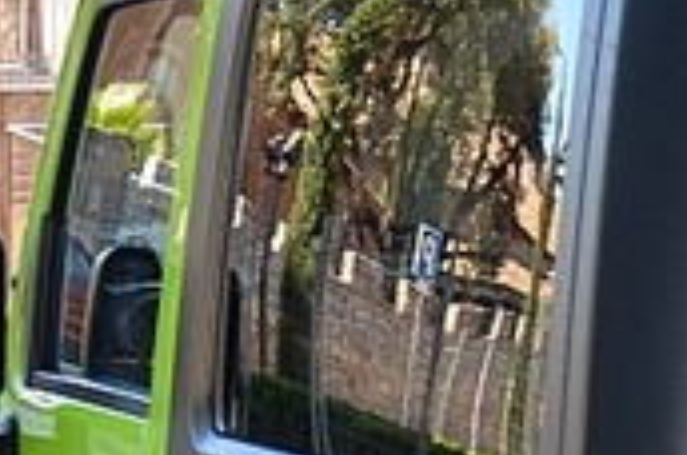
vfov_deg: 5.5
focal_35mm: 245
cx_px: 1210
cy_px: 778
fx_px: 4667
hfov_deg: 8.1
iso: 200
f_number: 3.8
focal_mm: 22
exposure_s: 1/200
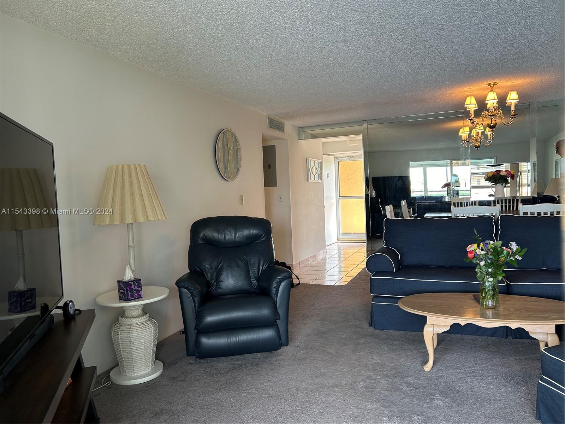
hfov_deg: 67.3
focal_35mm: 26
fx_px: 424
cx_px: 282
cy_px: 212
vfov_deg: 53.1
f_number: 1.5
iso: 80
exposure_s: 1/60
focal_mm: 5.7
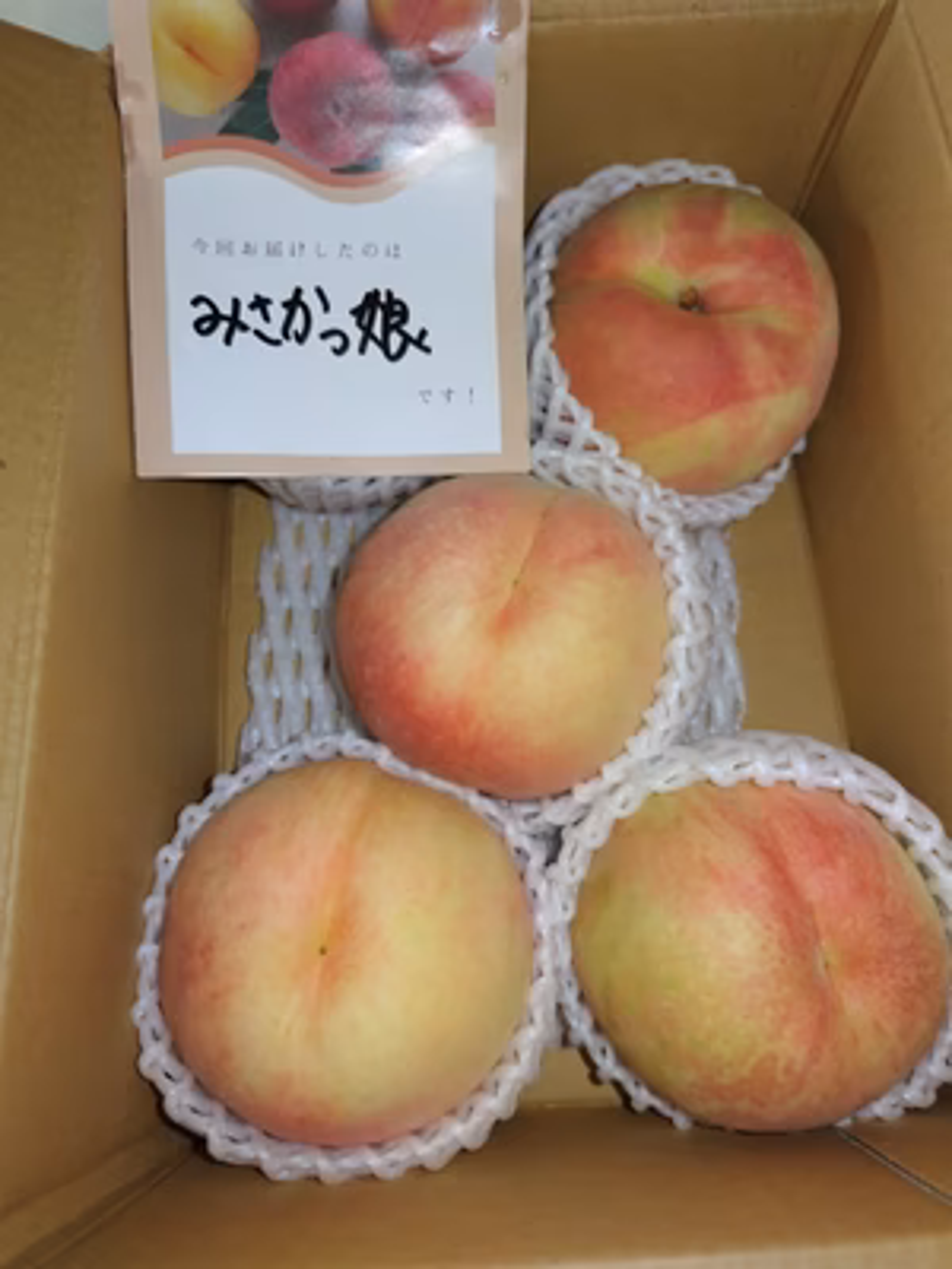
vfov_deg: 73.9
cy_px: 634
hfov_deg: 58.9
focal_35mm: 23
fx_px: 843
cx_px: 476
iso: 788
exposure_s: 1/60
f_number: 1.9
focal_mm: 5.5
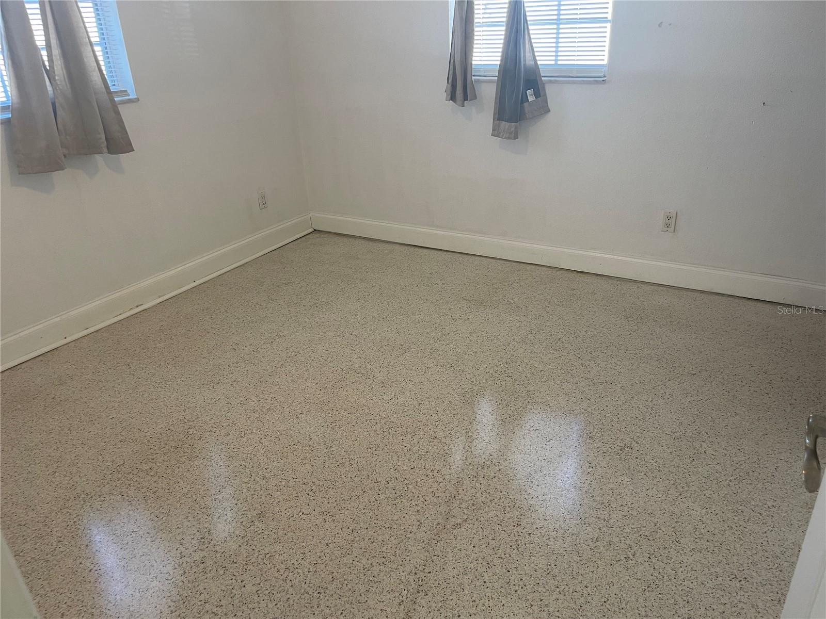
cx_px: 413
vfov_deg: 53.1
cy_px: 310
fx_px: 620
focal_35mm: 26
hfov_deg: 67.3
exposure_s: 1/60
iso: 80
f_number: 1.6
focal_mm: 5.1
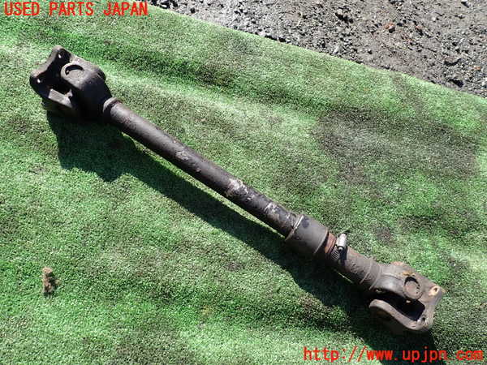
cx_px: 244
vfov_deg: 54.9
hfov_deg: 69.4
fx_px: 352
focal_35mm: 25
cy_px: 182
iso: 100
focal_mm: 4.5
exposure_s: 1/400
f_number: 2.8
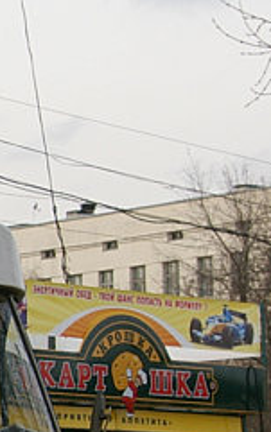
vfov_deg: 9.2
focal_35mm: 227
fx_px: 2680
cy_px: 322
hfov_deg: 5.5
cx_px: -449
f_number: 9.5
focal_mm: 35
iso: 200
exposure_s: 1/125
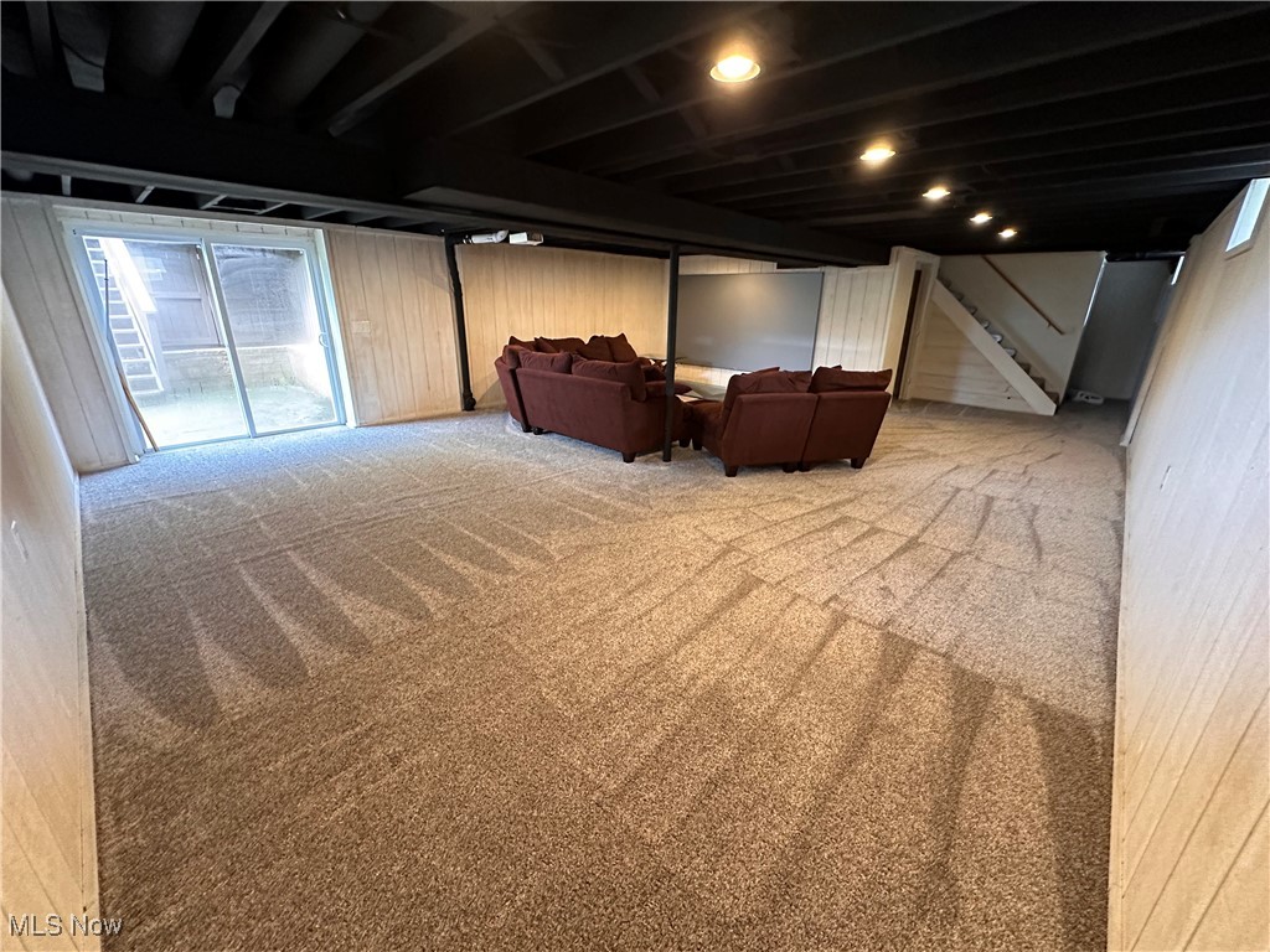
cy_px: 476
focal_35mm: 14
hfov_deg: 102.1
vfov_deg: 85.7
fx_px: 514
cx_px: 635
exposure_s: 1/60
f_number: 2.2
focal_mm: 2.22
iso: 640
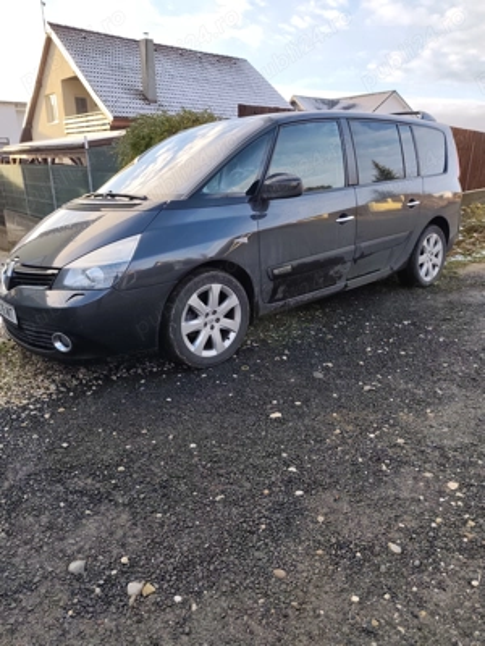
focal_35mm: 23
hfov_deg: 58.9
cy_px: 323
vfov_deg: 73.9
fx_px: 430
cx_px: 242
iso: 50
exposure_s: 1/231
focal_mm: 6.19
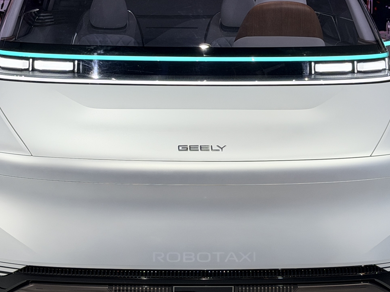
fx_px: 1127
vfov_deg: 14.8
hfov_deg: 19.6
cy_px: 122
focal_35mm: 100
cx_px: 197
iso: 64
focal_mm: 6.76
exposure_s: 1/278
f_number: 1.78
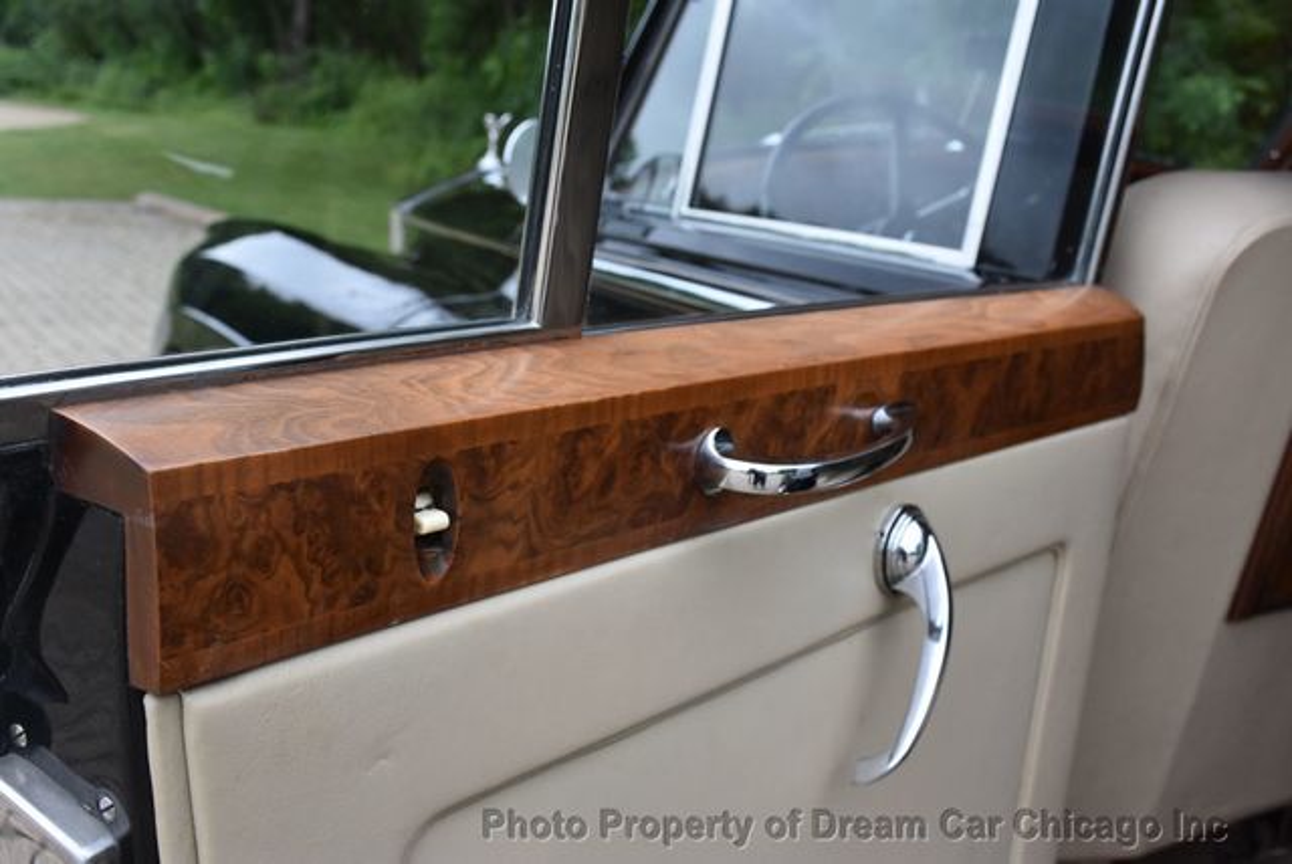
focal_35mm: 40
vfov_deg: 33.1
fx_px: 1455
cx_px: 646
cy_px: 432
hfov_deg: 47.9
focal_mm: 27
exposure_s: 1/500
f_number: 8
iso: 560
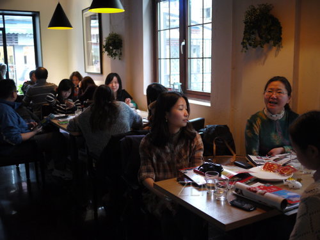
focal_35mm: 40
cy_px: 120
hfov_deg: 46.8
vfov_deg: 36.0
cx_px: 160
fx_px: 370
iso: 400
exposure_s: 1/50
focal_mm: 20
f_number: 1.7
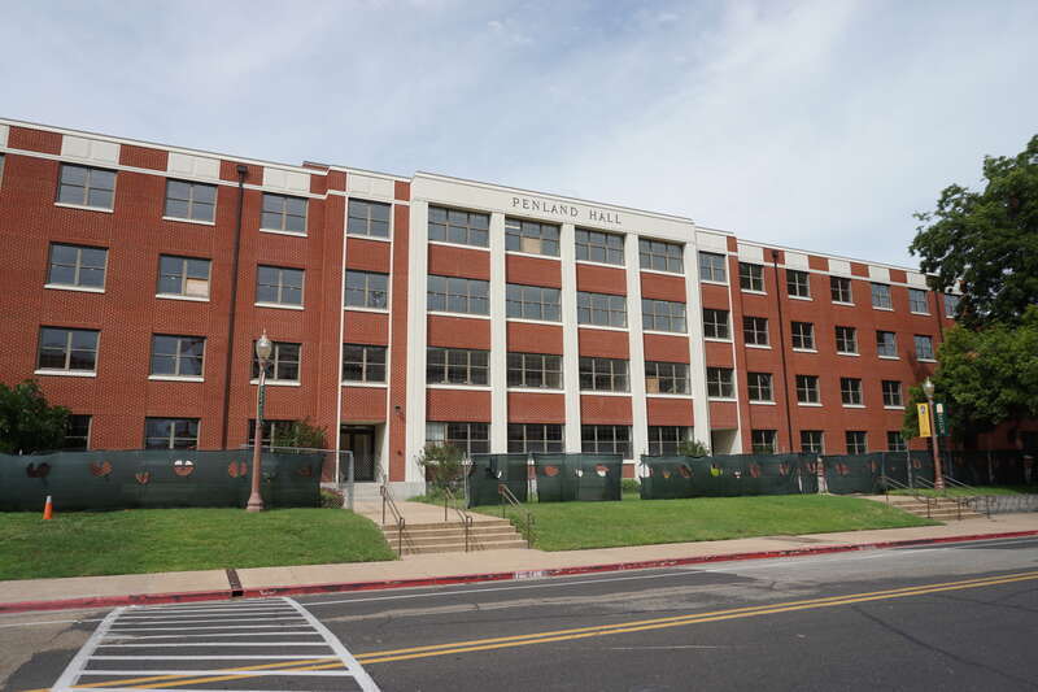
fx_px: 692
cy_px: 346
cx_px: 519
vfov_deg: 53.1
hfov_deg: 73.8
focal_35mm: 24
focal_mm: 16
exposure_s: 1/200
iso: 100
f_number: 9
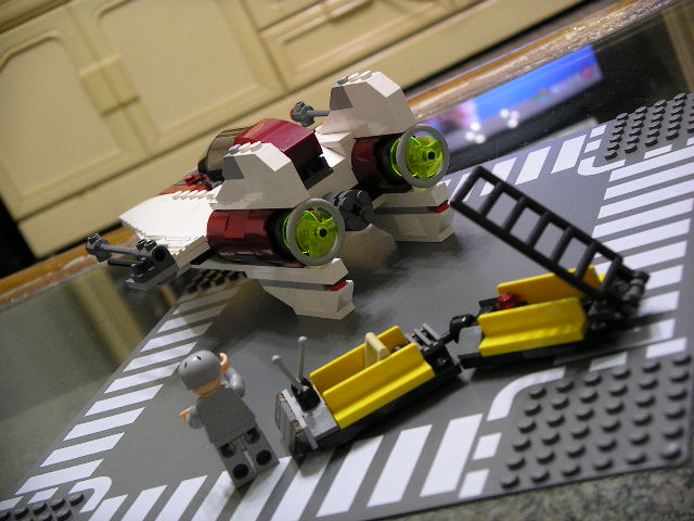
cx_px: 347
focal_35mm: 62
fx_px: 1243
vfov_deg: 23.7
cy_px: 260
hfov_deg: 31.2
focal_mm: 12.8
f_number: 3.3
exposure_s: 1/12
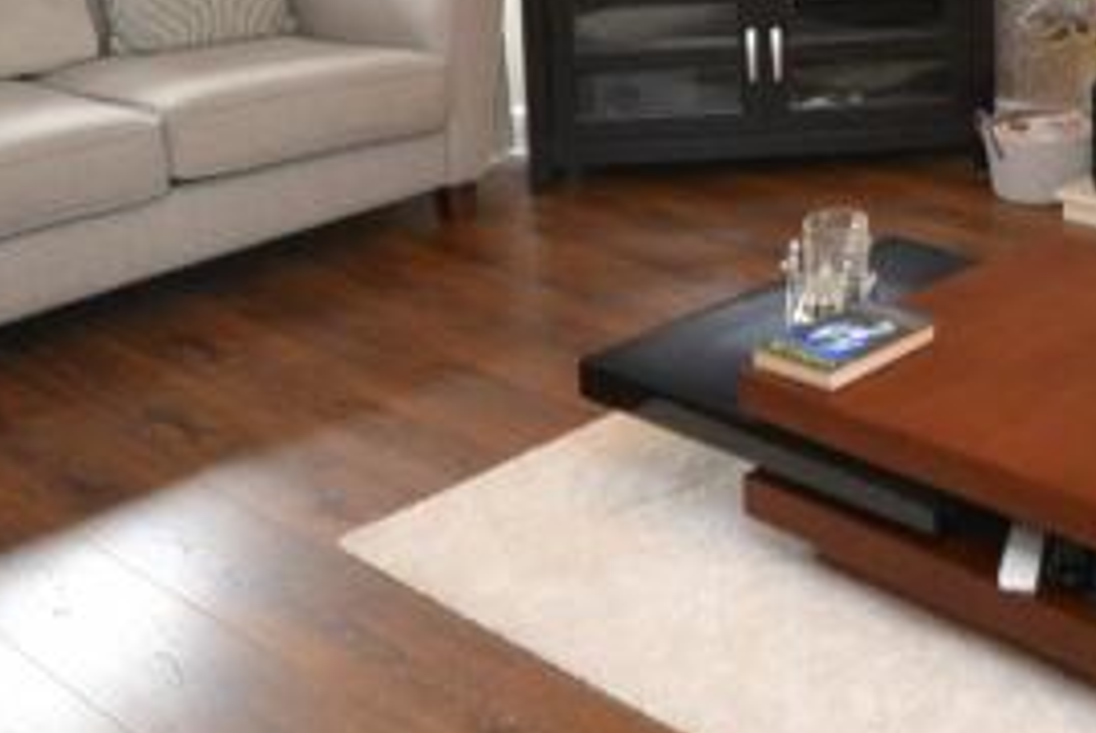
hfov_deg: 33.1
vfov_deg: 22.1
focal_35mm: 57
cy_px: -140
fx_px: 1737
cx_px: 998
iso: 900
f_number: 3.5
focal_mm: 10
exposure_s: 1/60
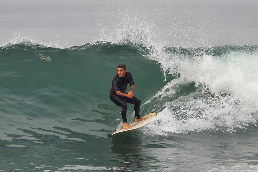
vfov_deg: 2.7
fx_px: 3682
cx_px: 102
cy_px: 107
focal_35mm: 514
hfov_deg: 4.0
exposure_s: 1/1000
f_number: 5.6
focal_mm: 400
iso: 200
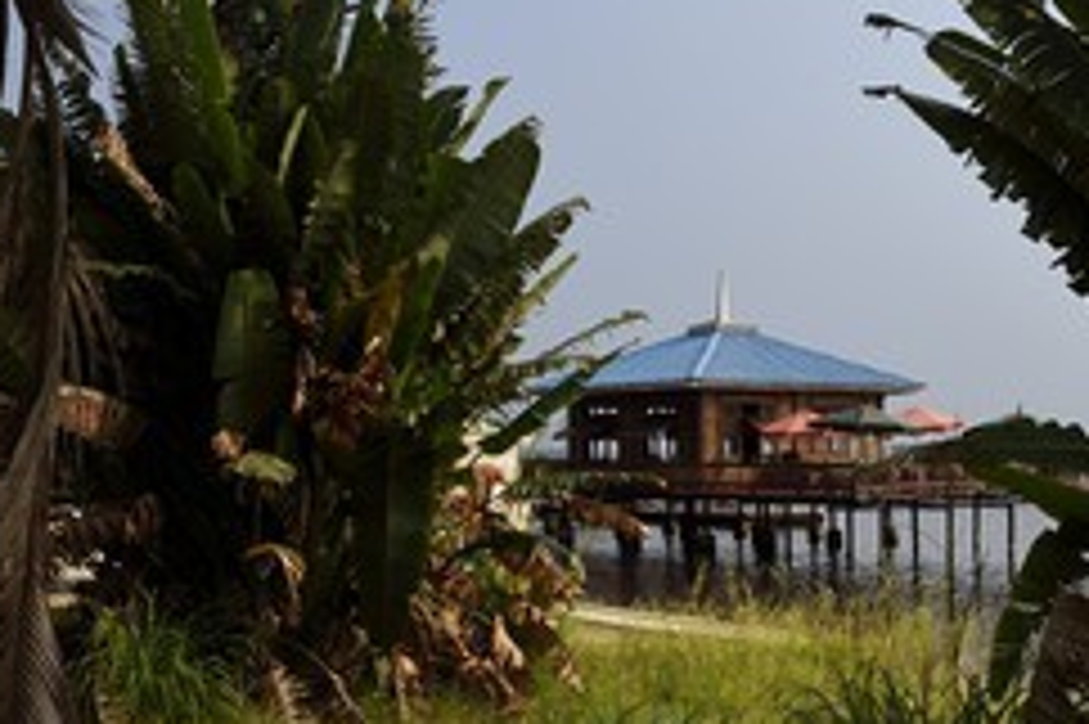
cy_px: 288
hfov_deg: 33.6
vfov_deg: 22.9
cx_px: 742
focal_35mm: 59
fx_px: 1783
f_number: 13
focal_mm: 34
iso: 200
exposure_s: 1/250
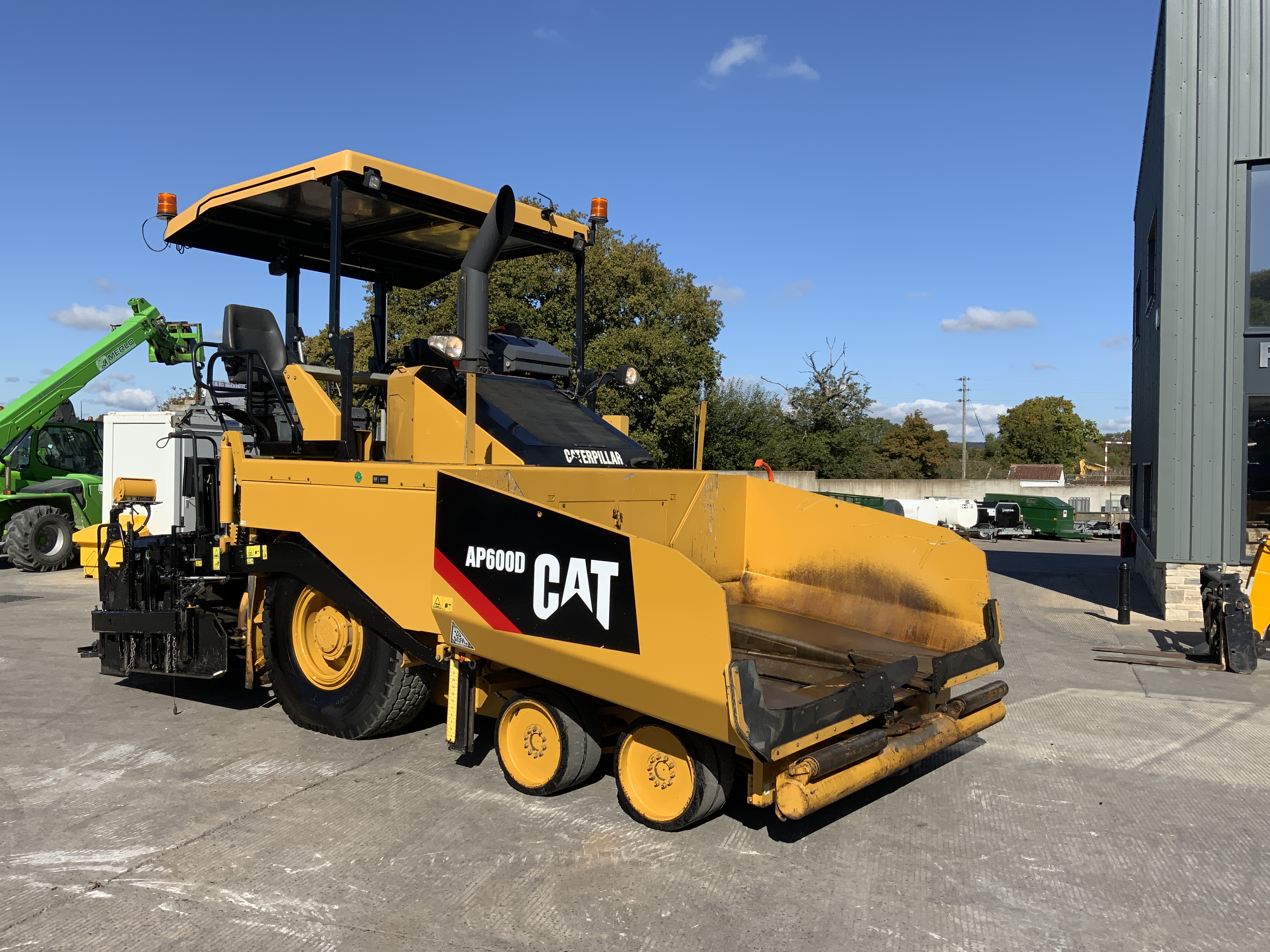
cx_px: 635
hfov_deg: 61.7
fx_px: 1064
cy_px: 476
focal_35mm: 29
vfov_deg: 48.2
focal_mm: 3
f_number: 1.8
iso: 20
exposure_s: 1/2320
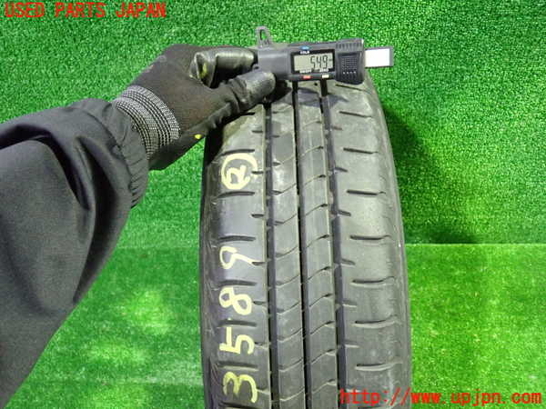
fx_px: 473
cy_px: 204
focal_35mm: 30
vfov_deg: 46.8
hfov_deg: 60.0
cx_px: 273
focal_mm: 5.4
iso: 800
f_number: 2.3
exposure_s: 1/15
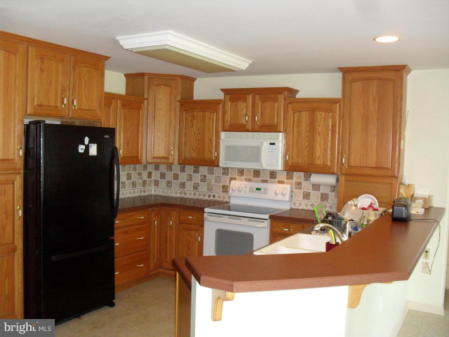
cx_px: 224
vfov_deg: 40.7
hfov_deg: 52.6
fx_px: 454
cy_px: 168
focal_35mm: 35
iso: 240
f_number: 3.2
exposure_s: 1/45
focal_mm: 6.3
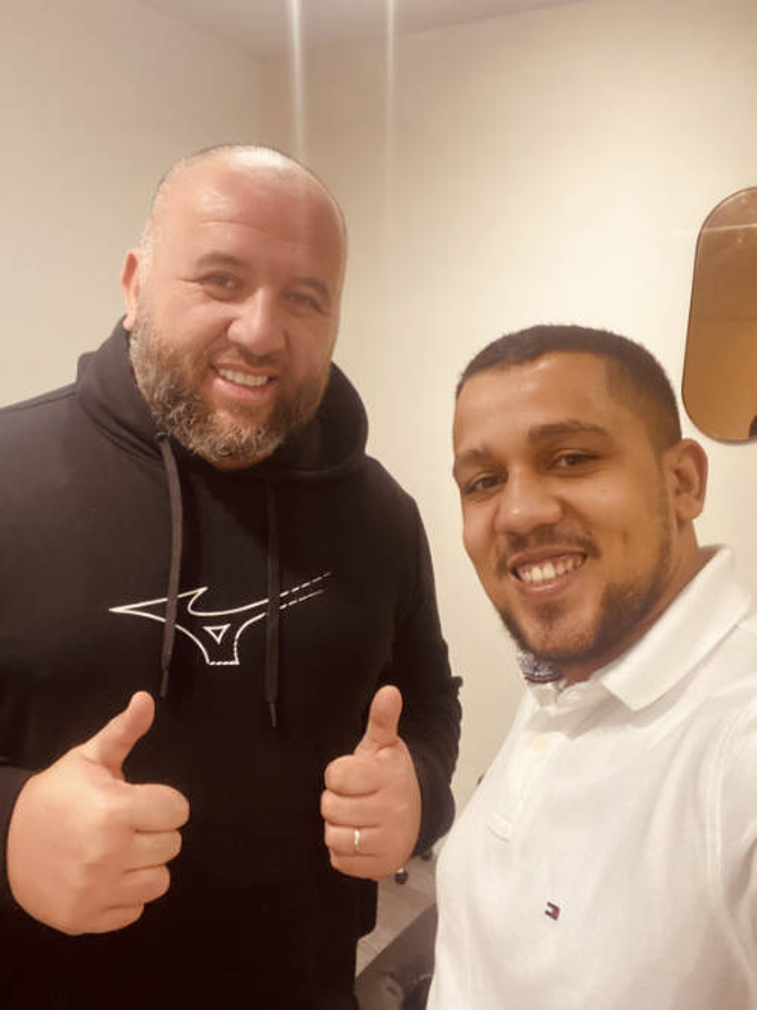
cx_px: 378
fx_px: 2246
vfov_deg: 25.3
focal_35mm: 77
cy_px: 505
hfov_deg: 19.1
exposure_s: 1/34
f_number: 2.8
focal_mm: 9
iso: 400
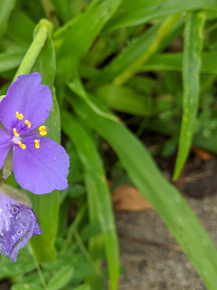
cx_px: 3
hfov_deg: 23.1
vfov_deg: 31.7
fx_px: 510
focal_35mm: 61
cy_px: 129
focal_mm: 4.44
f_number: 1.8
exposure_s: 1/74
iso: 65
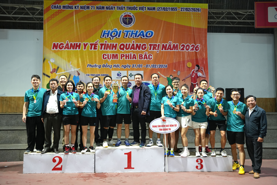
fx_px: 244
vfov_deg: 41.5
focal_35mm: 32
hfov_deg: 59.2
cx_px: 138
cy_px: 92
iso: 2500
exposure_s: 1/160
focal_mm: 31.7
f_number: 4
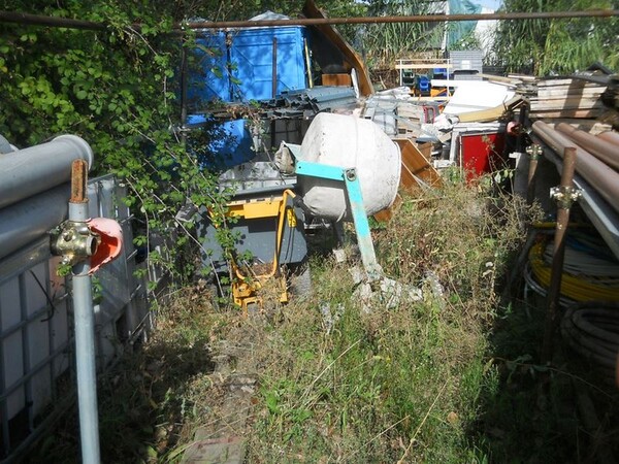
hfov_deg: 45.8
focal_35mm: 41
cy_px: 232
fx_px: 733
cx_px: 310
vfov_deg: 35.1
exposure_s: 1/250
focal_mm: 6.72
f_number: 5.5
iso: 80
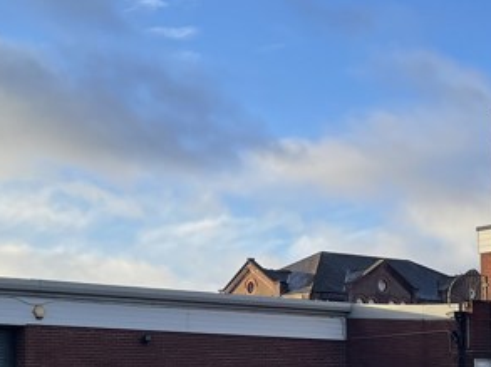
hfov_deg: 21.5
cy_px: 318
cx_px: 339
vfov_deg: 16.0
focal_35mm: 91
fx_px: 1289
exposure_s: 1/1531
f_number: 1.6
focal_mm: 4.2
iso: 32
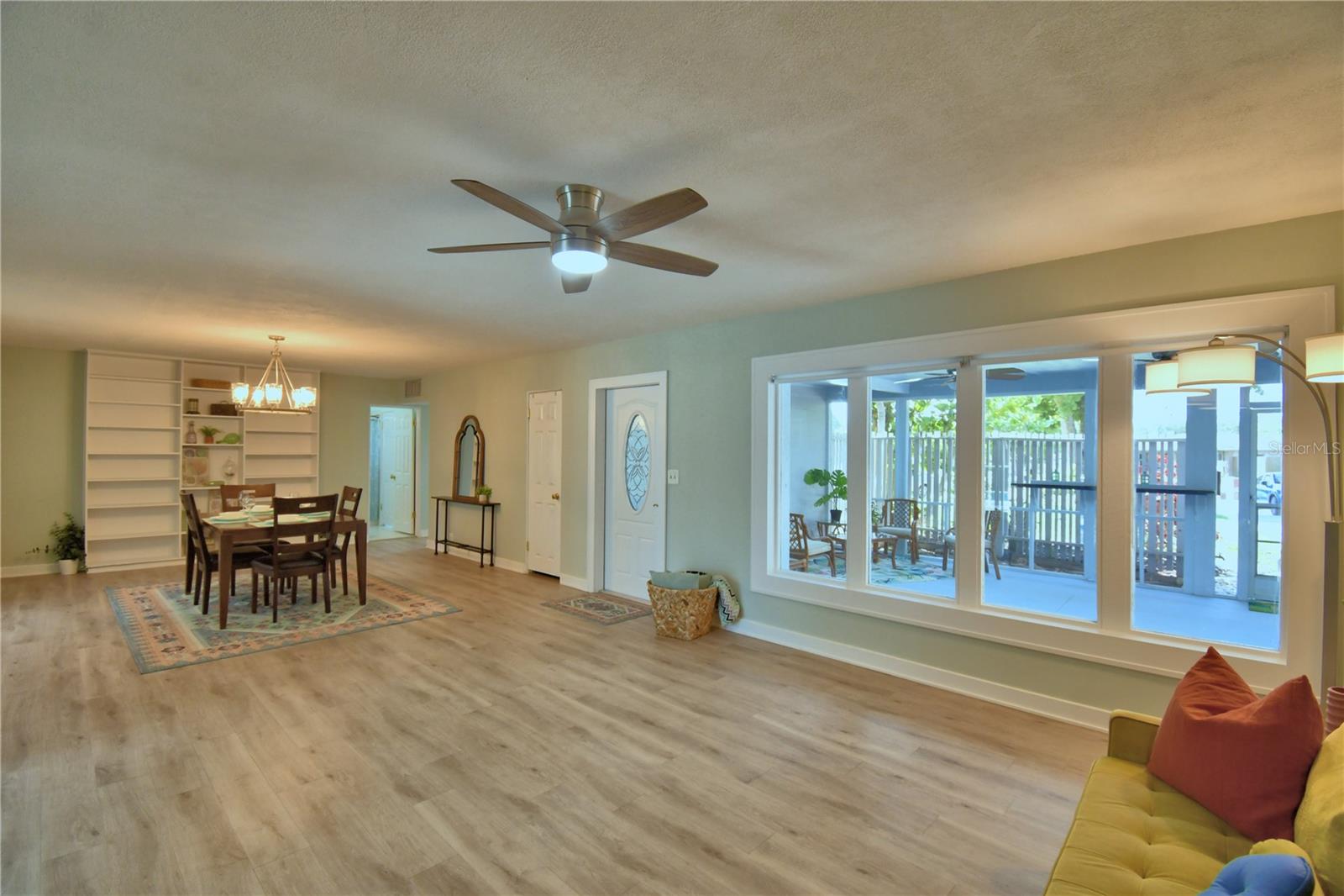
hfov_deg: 100.4
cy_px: 448
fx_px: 560
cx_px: 672
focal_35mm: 15
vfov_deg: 77.3
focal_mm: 10
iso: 400
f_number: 4.5
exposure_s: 1/80
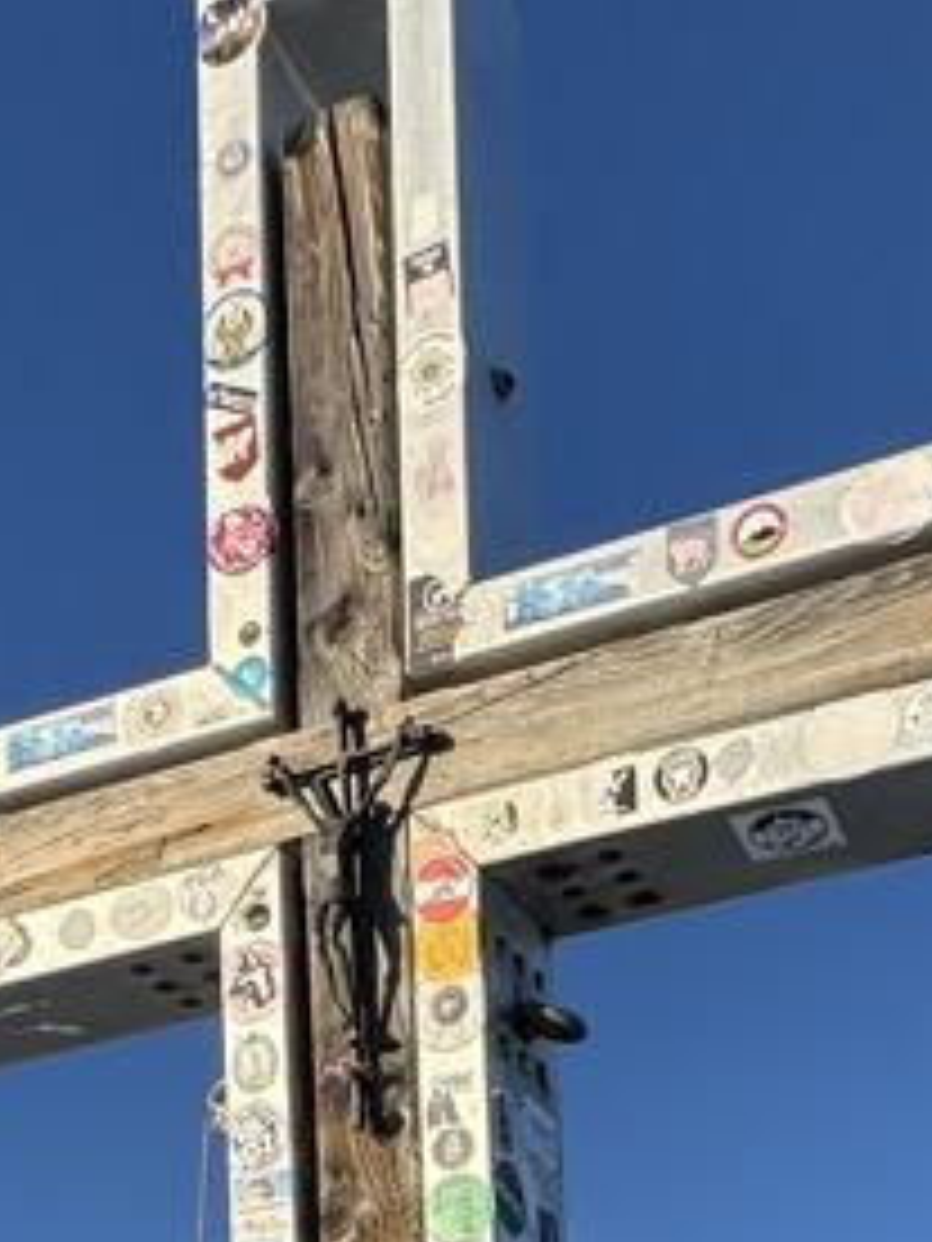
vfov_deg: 29.1
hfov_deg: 28.0
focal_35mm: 52
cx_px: 455
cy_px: 1652
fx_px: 1867
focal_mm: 2.22
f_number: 2.2
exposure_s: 1/1880
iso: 50
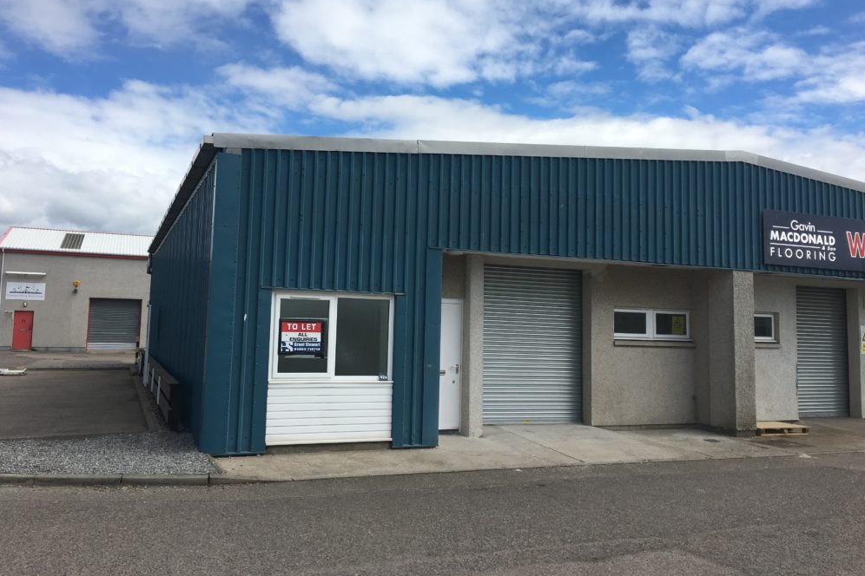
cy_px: 259
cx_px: 437
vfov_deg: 42.3
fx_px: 745
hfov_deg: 60.3
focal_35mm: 31
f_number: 2.2
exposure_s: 1/2198
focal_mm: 4.15
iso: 25
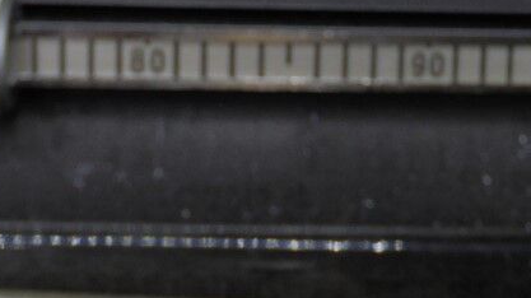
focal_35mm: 80
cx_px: 269
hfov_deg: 26.5
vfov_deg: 14.4
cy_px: -105
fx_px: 1126
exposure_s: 1/50
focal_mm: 6.1
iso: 100
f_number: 4
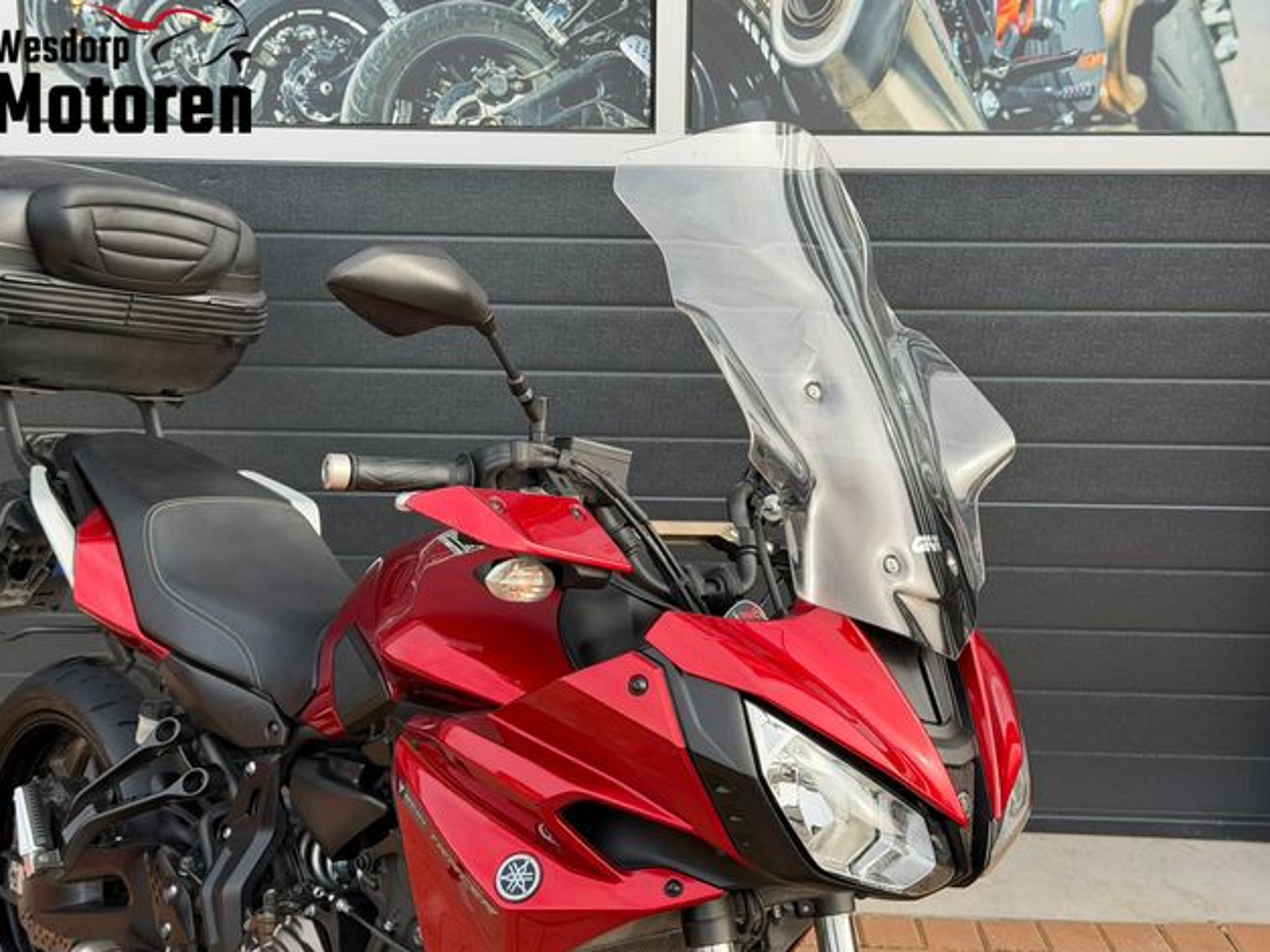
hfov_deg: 38.9
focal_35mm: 49
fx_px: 1797
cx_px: 640
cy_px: 484
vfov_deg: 29.7
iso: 80
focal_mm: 6.76
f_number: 1.78
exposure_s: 1/987
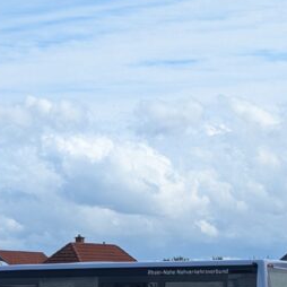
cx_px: 75
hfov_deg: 10.2
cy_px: 239
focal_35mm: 171
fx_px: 1604
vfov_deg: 10.2
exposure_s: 1/2532
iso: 61
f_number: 1.85
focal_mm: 6.81
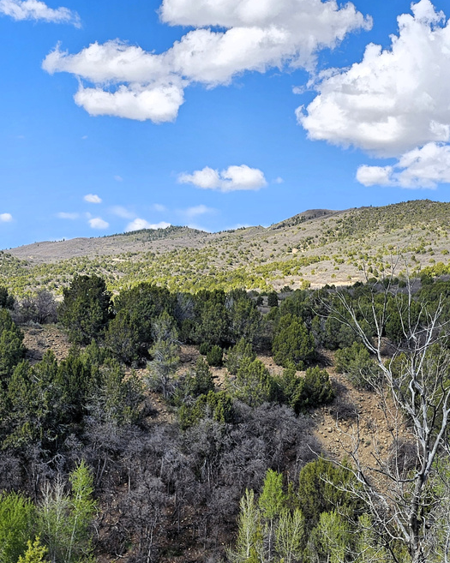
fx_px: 583
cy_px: 326
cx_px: 288
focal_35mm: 35
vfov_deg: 51.3
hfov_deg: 41.8
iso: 10
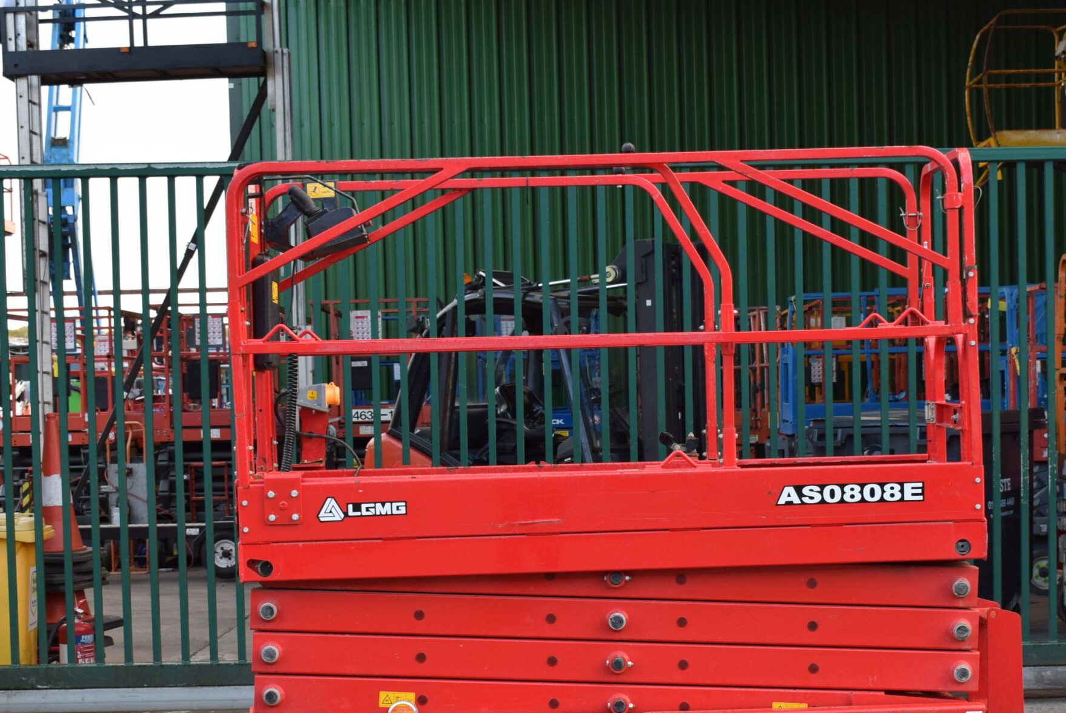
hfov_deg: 27.3
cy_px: 513
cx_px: 615
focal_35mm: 74
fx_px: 2193
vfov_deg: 18.4
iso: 400
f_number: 6.3
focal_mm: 34
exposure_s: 1/160
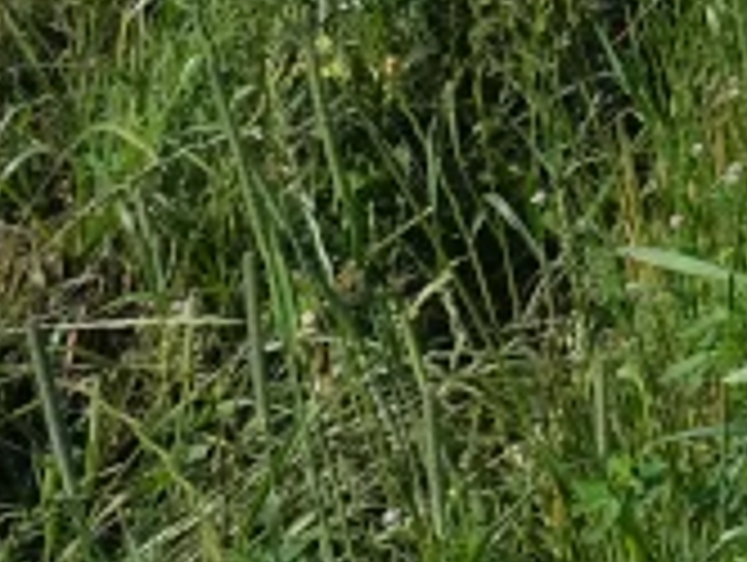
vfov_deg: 9.5
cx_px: 2228
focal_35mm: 156
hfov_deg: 9.7
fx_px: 3371
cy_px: 11
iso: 160
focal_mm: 18
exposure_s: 1/400
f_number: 6.4
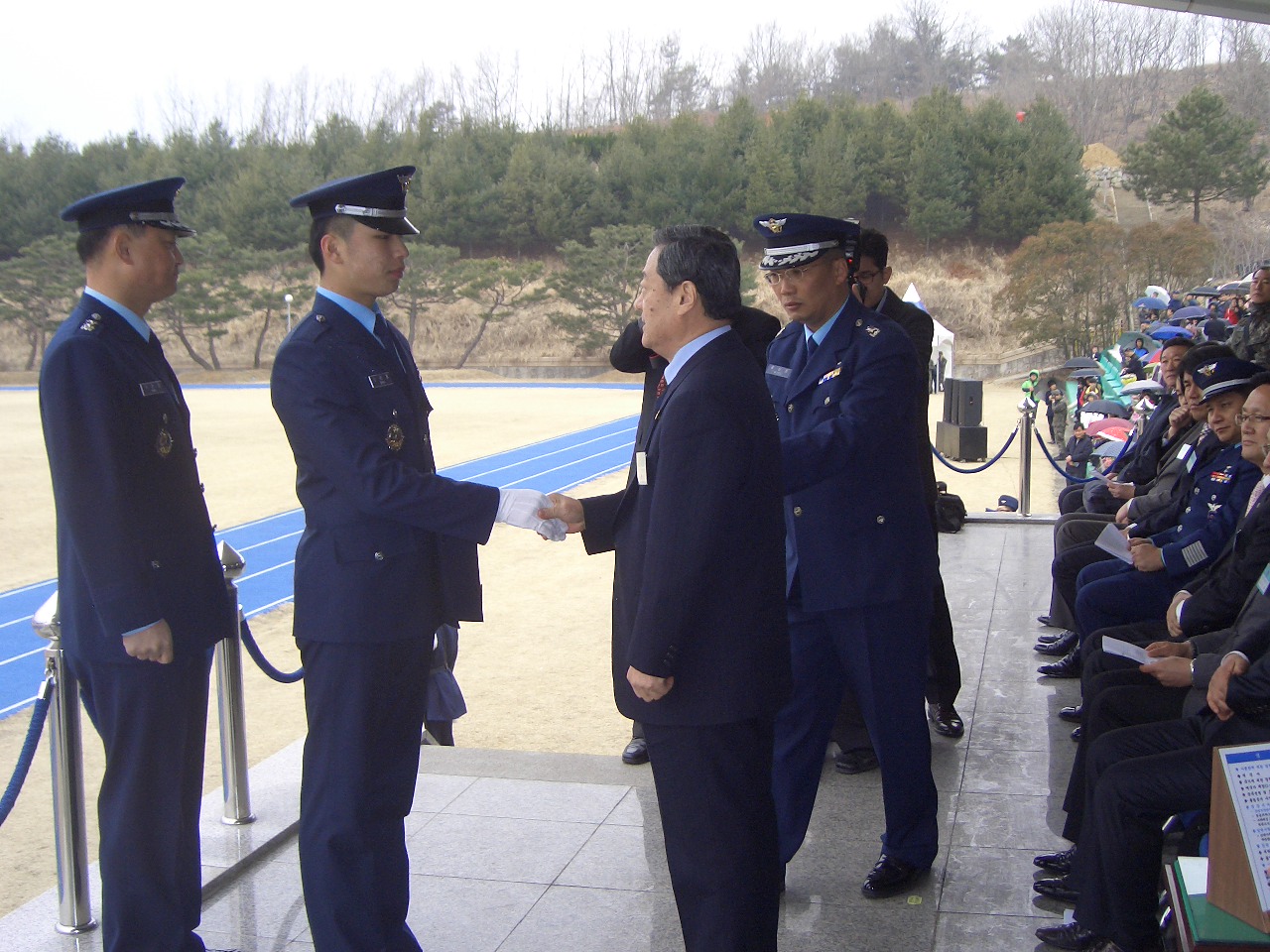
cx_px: 635
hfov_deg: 47.9
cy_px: 476
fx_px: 1431
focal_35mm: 39
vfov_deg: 36.8
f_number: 2.8
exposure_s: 1/320
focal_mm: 8
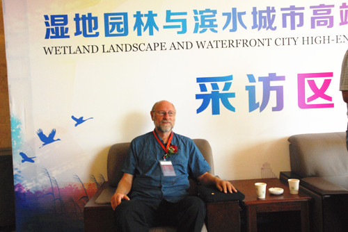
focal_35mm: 36
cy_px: 116
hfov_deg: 53.1
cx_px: 174
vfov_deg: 36.9
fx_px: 348
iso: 1250
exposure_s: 1/80
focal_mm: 24
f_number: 9
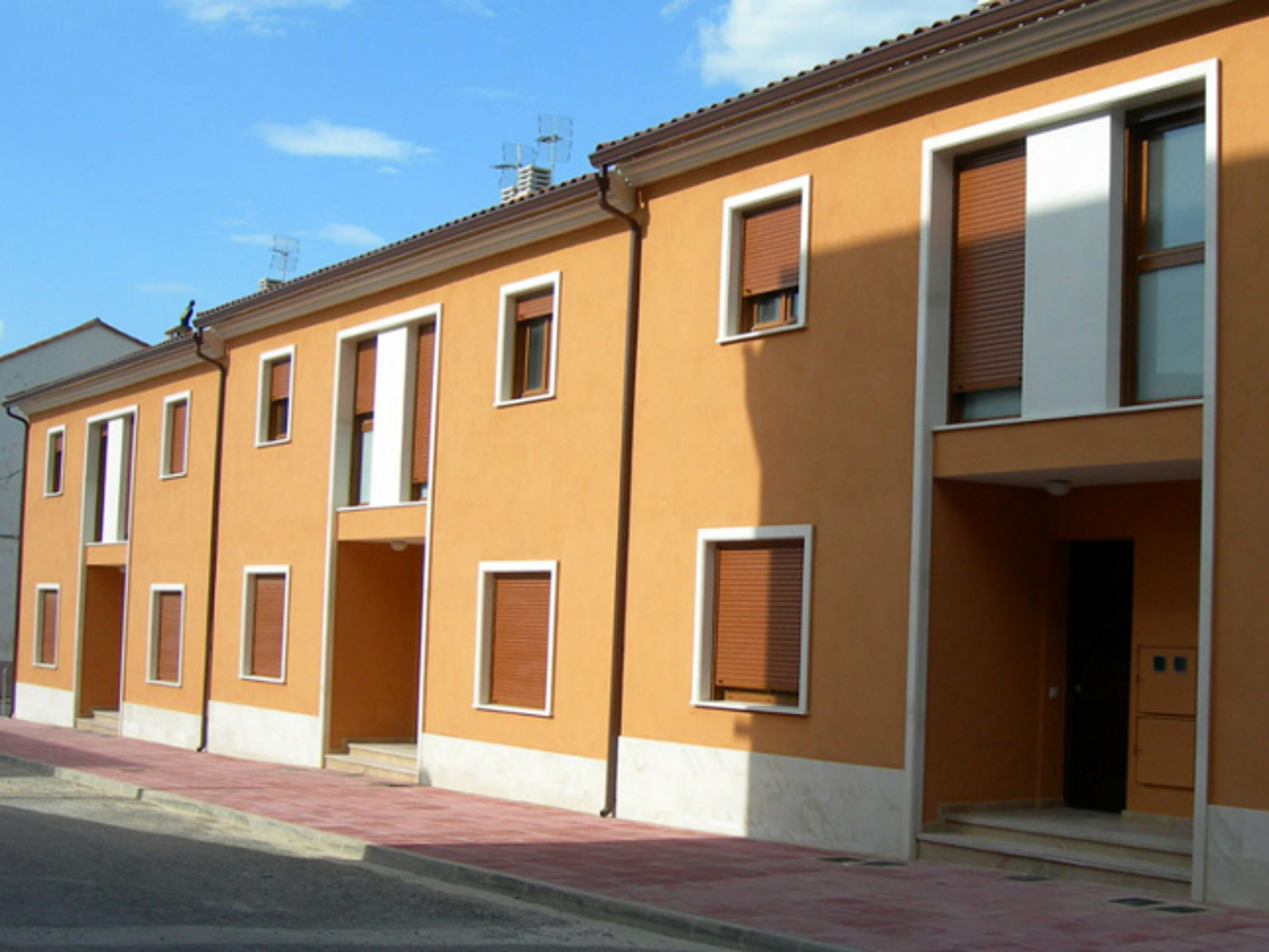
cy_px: 530
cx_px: 840
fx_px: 1943
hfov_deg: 35.8
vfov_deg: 27.5
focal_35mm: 53
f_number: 4.8
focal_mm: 7.8
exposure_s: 1/430
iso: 50
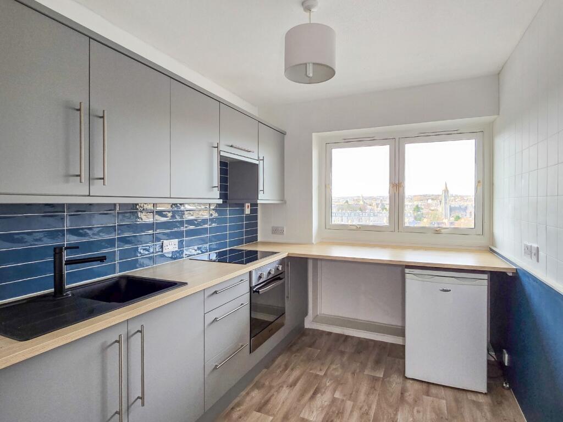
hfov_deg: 106.2
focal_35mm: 13
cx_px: 282
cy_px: 211
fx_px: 211
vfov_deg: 89.9
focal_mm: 2.2
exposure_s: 1/100
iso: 160
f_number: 2.2
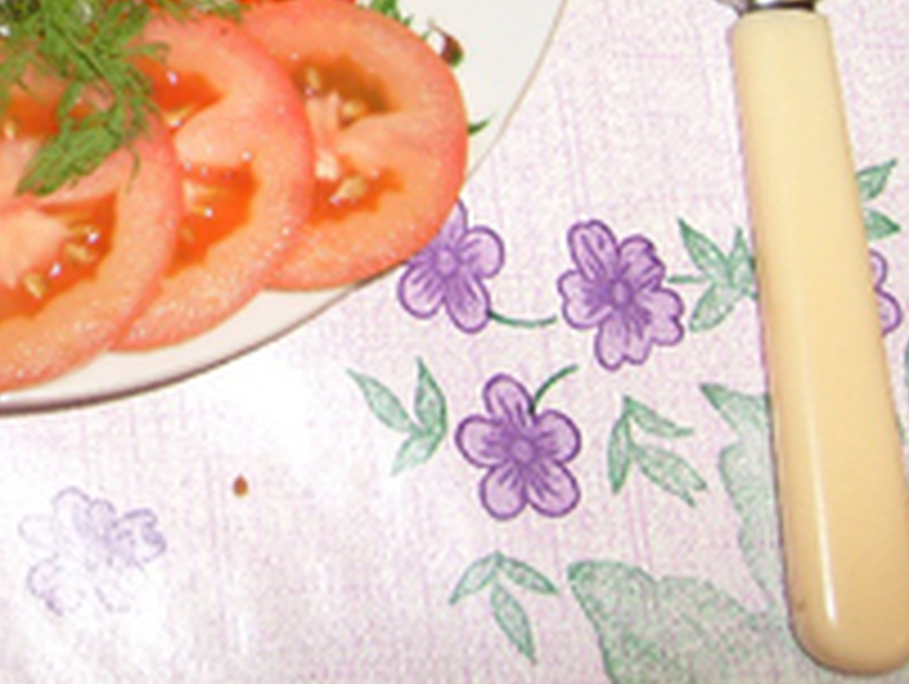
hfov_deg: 23.8
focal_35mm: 78
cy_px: -72
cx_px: -27
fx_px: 2051
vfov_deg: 18.2
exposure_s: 1/45
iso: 100
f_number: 2.8
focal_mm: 5.8
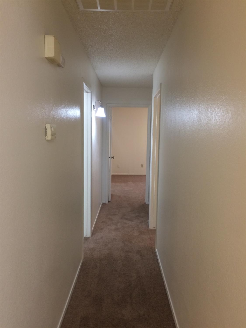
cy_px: 164
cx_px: 123
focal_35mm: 29
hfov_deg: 48.2
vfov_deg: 61.7
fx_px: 275
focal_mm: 4.15
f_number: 2.2
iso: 100
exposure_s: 1/30
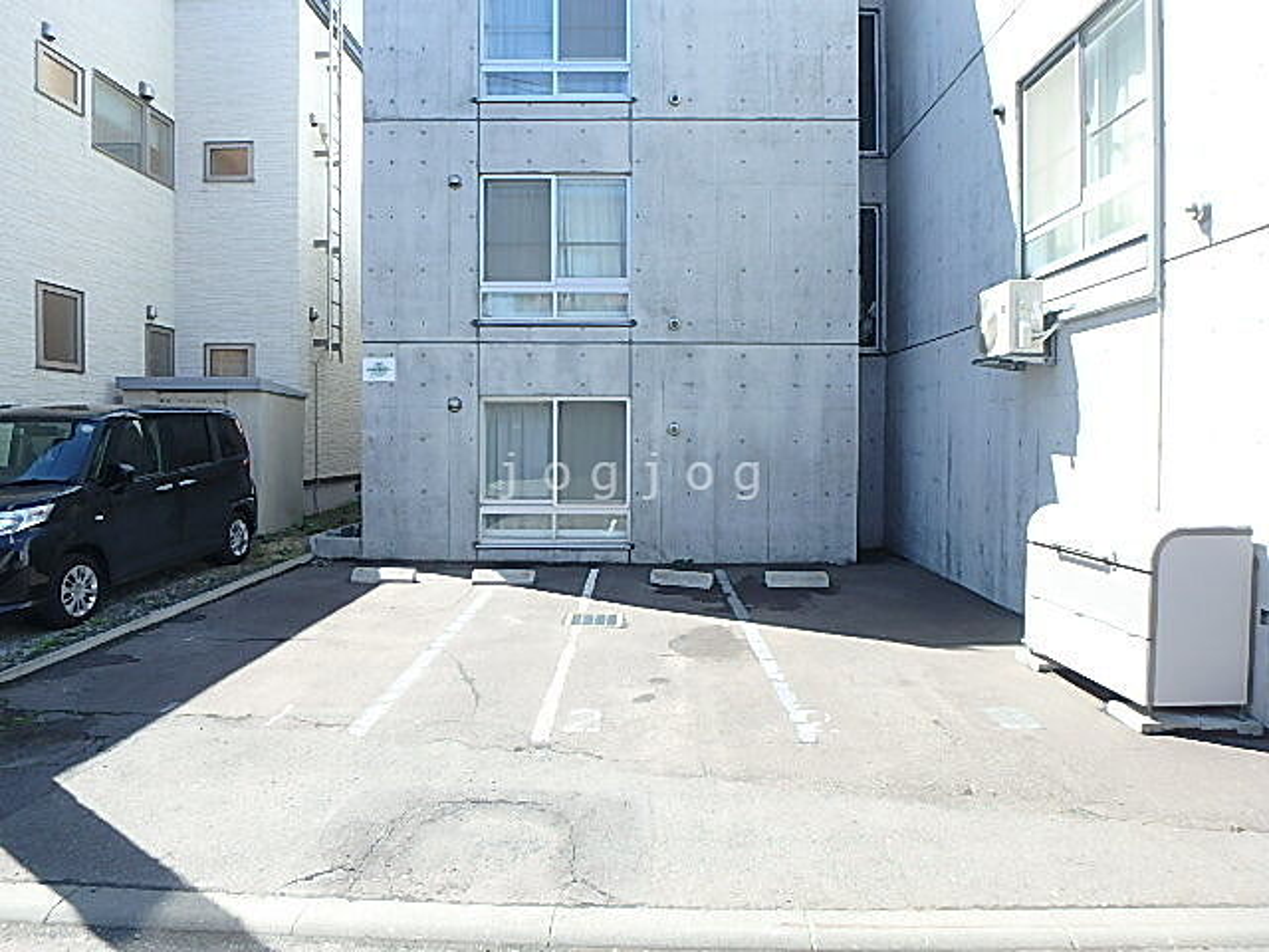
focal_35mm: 21
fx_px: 770
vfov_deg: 63.4
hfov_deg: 79.0
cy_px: 476
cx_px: 634
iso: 125
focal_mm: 3.7
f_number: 3.5
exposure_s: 1/320
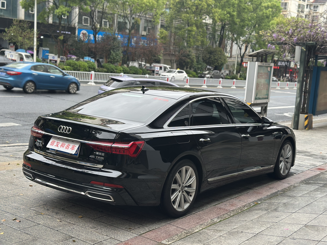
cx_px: 164
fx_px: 453
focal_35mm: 48
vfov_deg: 30.3
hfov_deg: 39.7
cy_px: 122
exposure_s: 1/215
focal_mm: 6.86
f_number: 1.78
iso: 80
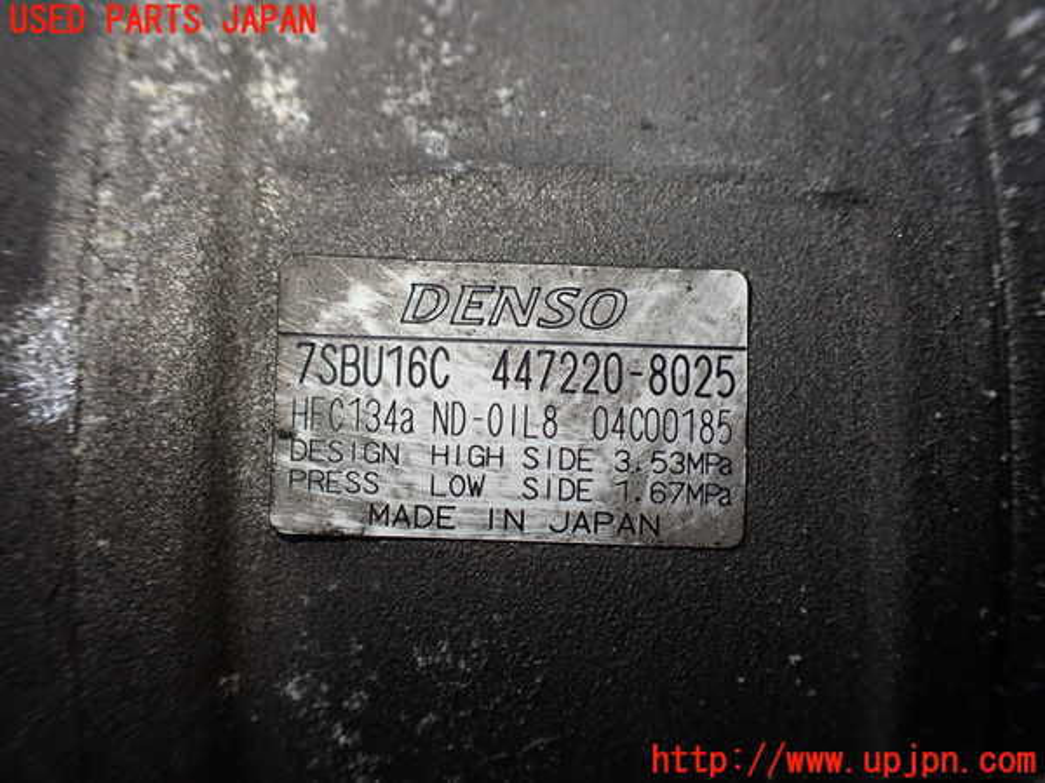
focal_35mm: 30
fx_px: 906
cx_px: 522
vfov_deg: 46.8
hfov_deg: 60.0
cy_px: 392
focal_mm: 5.4
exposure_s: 1/160
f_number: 2.3
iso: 100
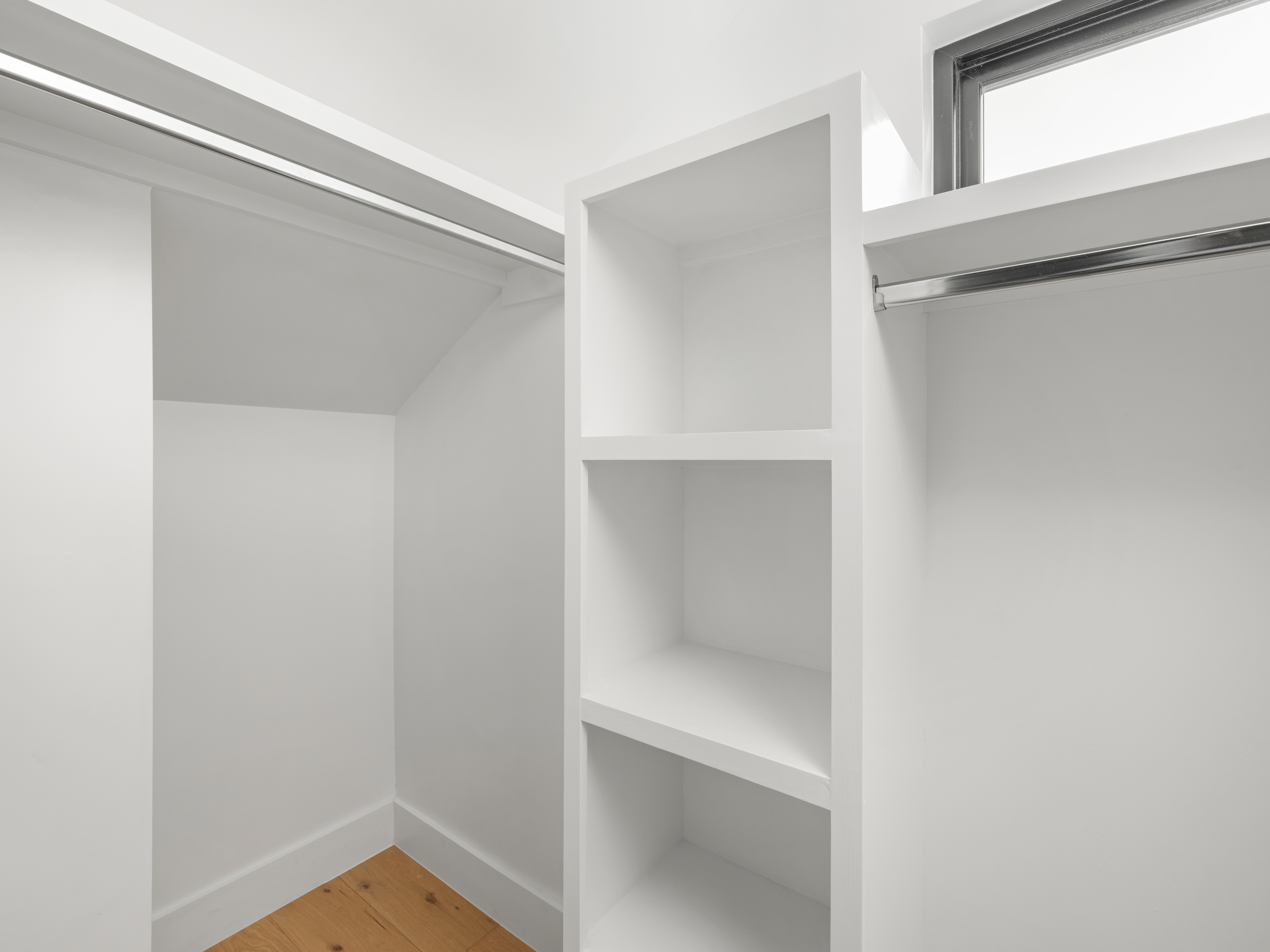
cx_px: 635
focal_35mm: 16
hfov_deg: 94.5
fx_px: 587
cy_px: 476
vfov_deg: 78.1
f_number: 13
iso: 400
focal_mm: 20
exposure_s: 1/1.67
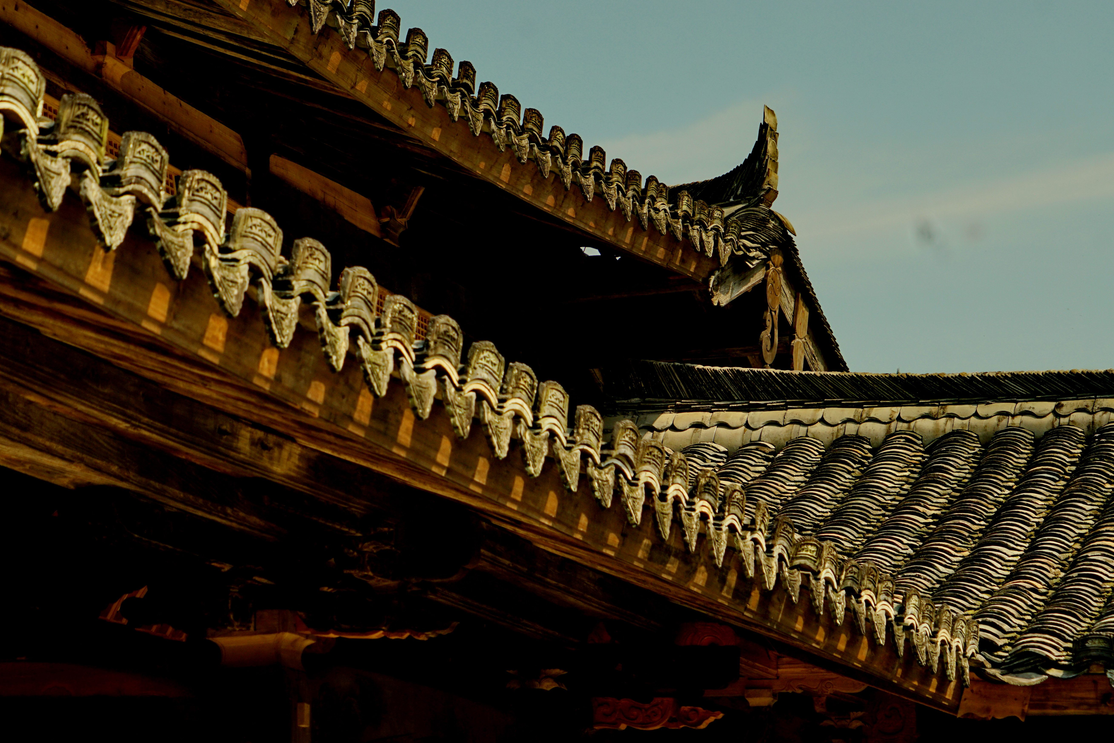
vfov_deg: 13.8
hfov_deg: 20.6
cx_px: 565
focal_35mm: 99
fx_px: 3064
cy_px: 255
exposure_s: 1/160
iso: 100
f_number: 7.1
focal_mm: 65
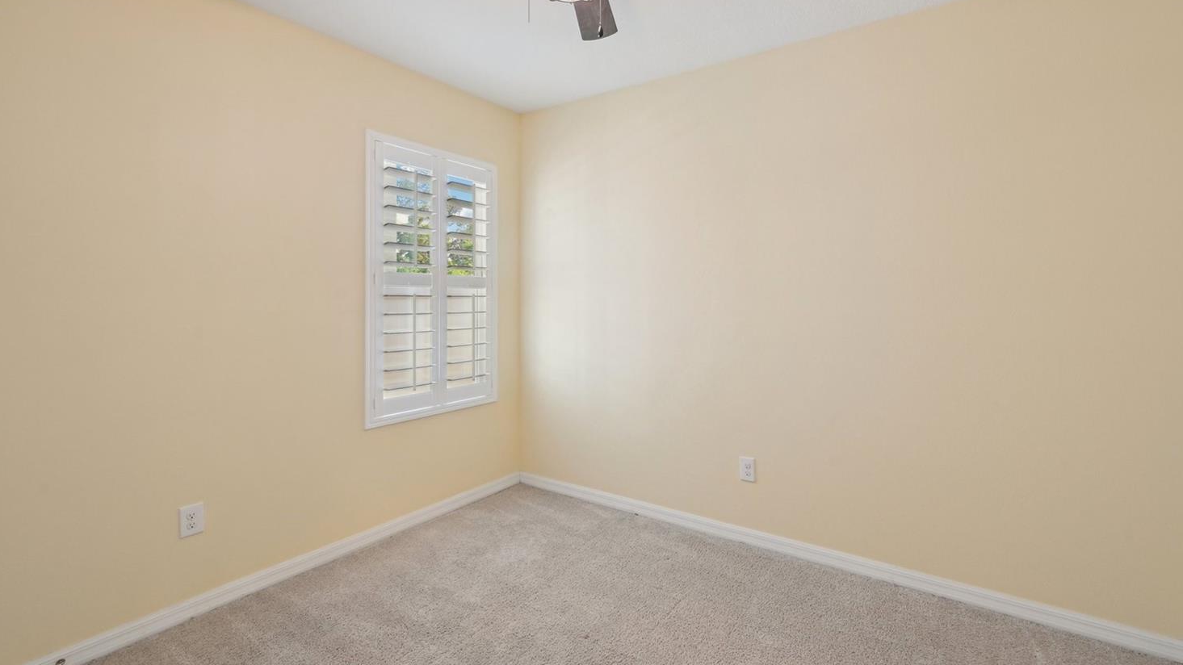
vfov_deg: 66.7
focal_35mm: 16
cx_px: 616
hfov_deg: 99.3
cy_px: 280
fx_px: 502
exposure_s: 1/40
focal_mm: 14
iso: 400
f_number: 8
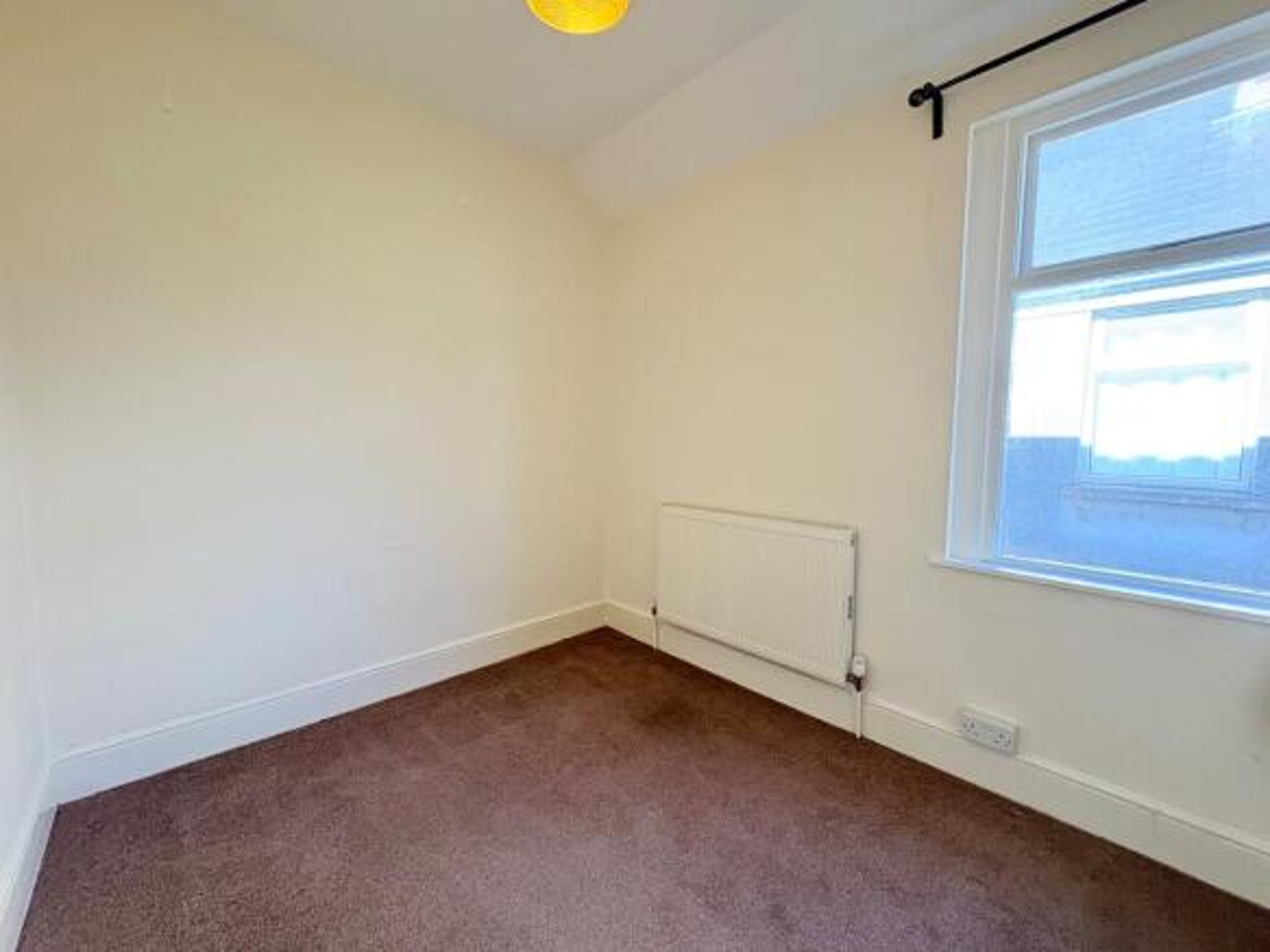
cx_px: 635
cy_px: 476
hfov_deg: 102.1
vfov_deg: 85.7
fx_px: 514
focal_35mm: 14
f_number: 2.2
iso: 100
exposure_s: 1/100
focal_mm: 2.22
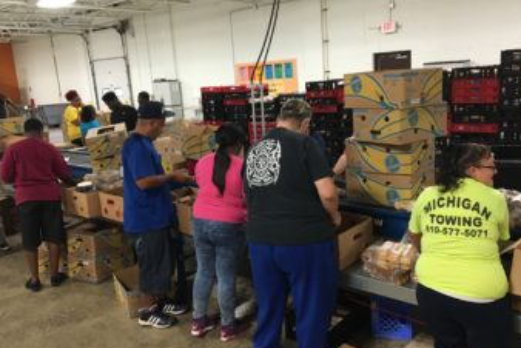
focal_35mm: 33
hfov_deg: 57.2
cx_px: 260
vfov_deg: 40.0
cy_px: 165
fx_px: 478
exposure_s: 1/30
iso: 160
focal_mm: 4.15
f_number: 2.2
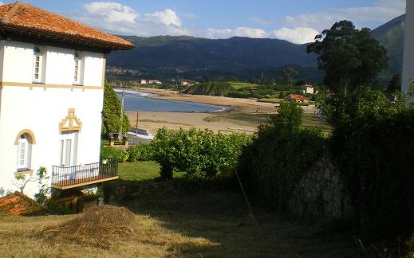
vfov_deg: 31.1
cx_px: 205
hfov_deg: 48.2
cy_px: 104
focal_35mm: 41
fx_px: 462
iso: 64
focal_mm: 6.3
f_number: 4.6
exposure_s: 1/400
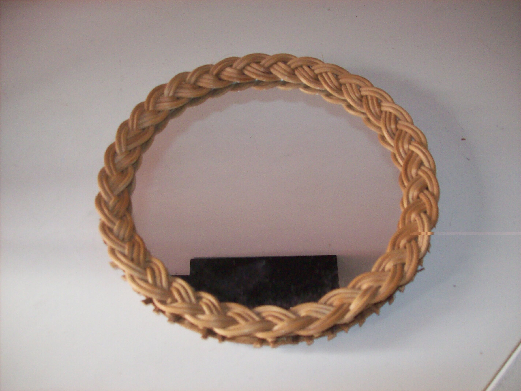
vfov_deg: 39.6
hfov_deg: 51.4
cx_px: 260
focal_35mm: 36
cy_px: 196
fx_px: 542
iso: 200
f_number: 2.7
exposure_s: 1/64
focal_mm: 6
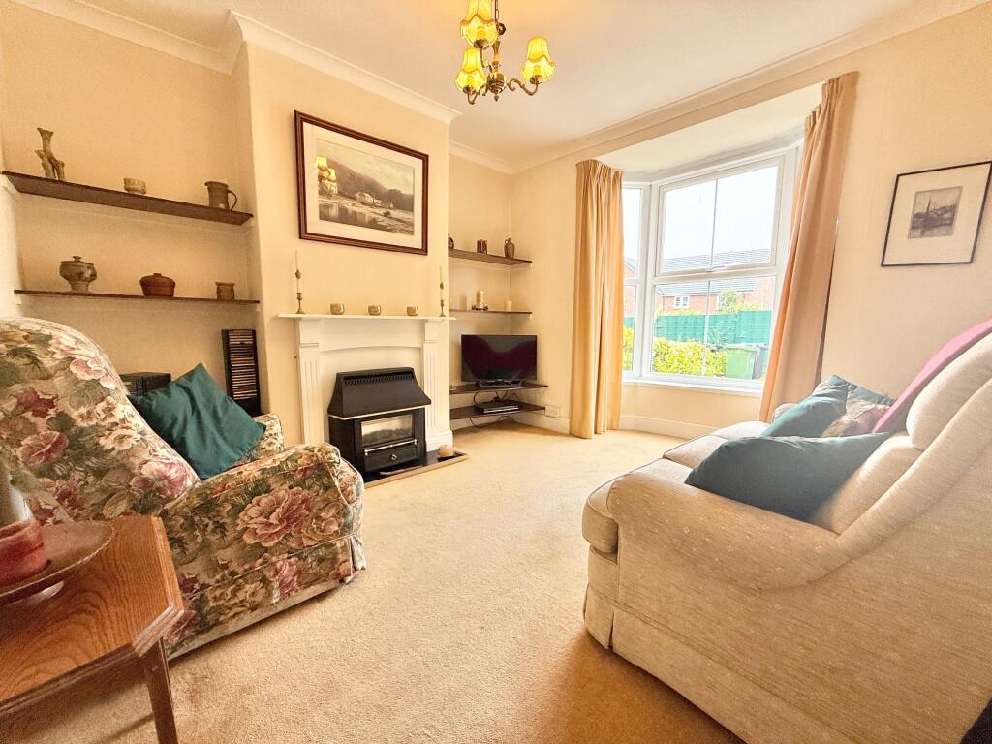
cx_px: 496
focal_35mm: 14
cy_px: 372
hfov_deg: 102.1
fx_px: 401
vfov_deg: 85.7
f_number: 2.2
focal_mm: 2.22
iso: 50
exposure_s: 1/115
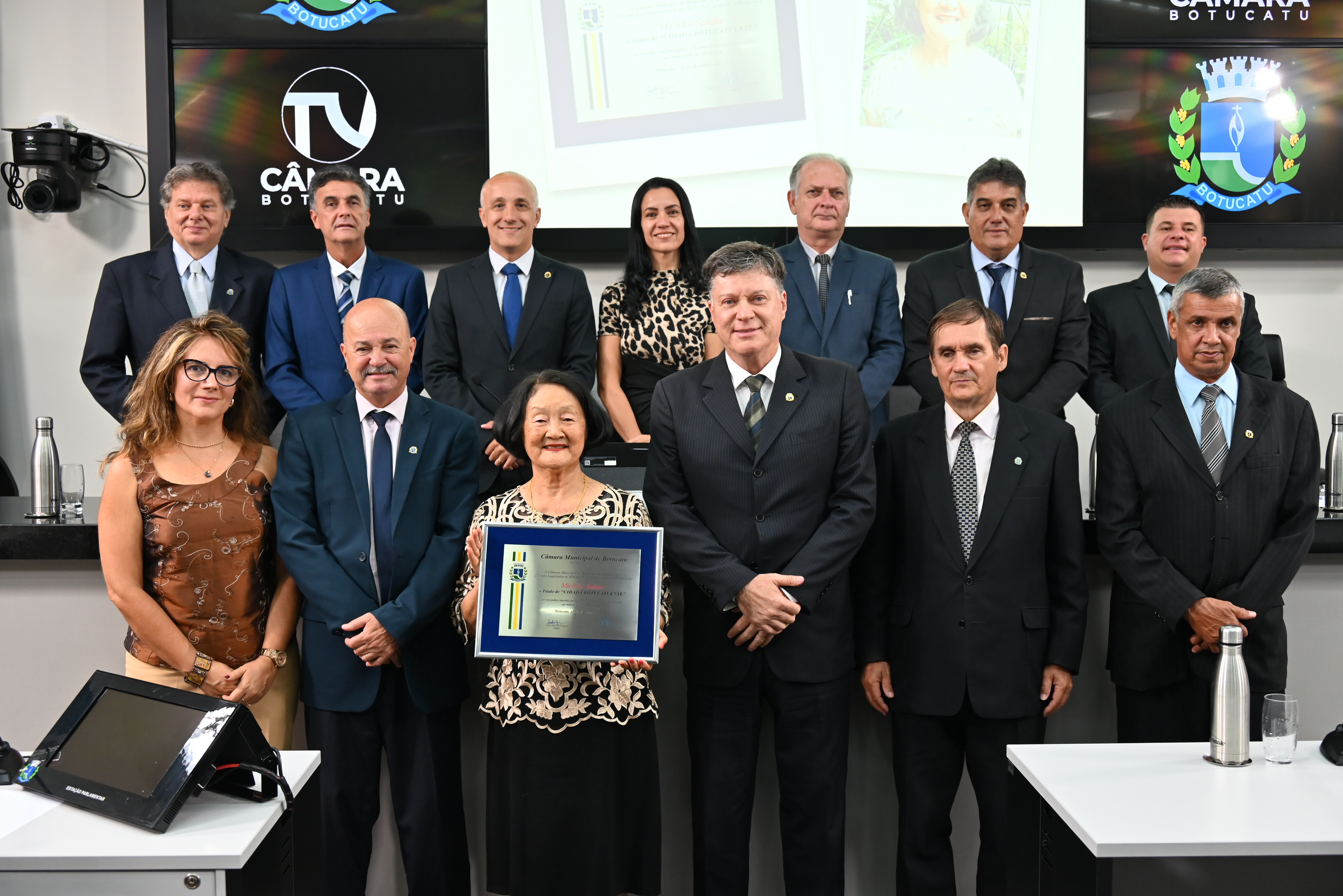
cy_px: 448
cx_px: 672
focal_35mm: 41
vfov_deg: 32.7
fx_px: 1530
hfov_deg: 47.4
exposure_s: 1/125
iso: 1400
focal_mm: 41
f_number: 5
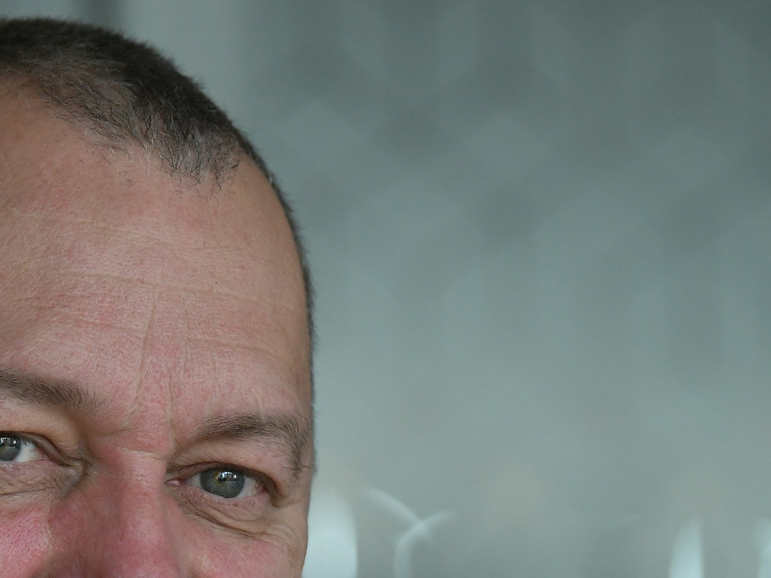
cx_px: 56
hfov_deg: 5.4
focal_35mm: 368
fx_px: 8194
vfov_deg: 4.0
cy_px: 622
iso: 2000
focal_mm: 135
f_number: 4
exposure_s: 1/1000
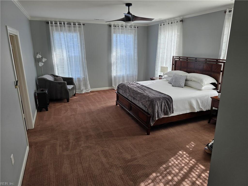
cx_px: 124
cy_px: 93
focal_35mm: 23
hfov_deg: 73.9
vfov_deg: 58.9
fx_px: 165
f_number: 1.7
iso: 64
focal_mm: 6.3
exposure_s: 1/180
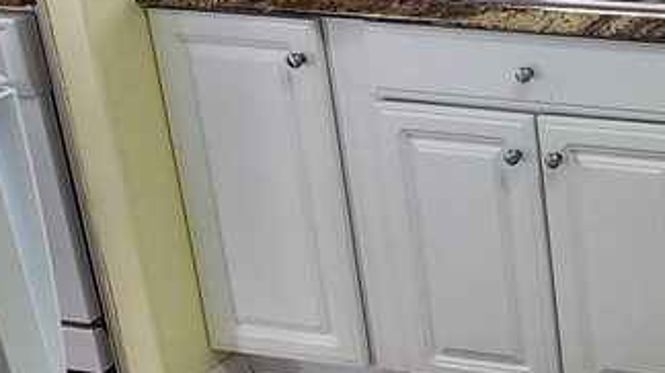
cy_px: 68
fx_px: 1234
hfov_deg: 24.4
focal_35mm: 70
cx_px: 961
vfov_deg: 17.1
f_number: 2.2
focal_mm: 2.2
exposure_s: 1/120
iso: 80
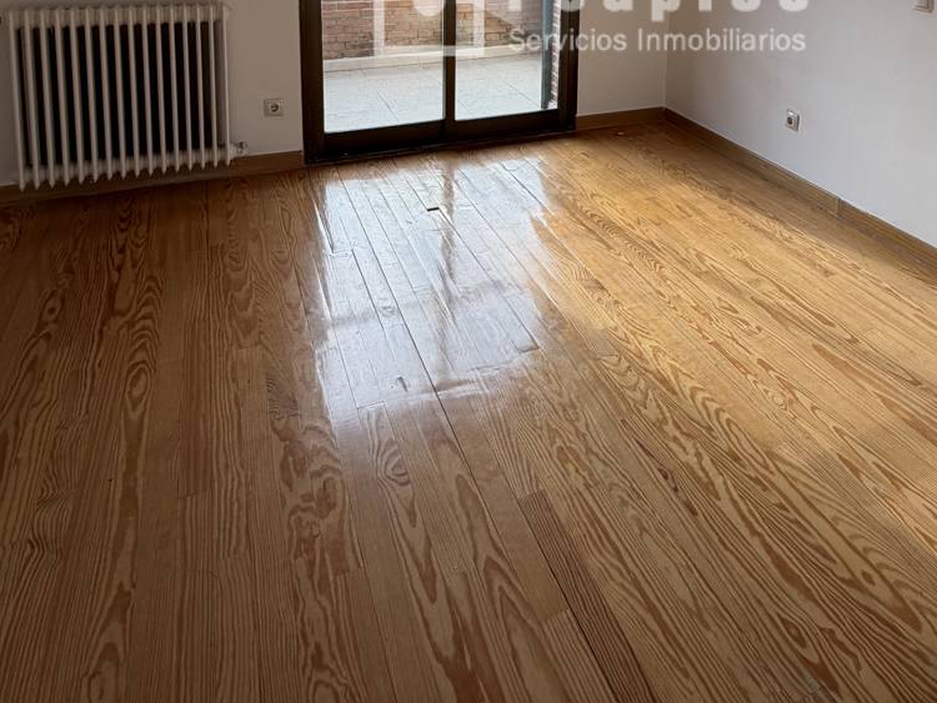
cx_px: 595
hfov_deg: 62.4
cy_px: 3
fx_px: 758
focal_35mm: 28
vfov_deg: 43.0
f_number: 2.2
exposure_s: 1/121
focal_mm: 2.22
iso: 50
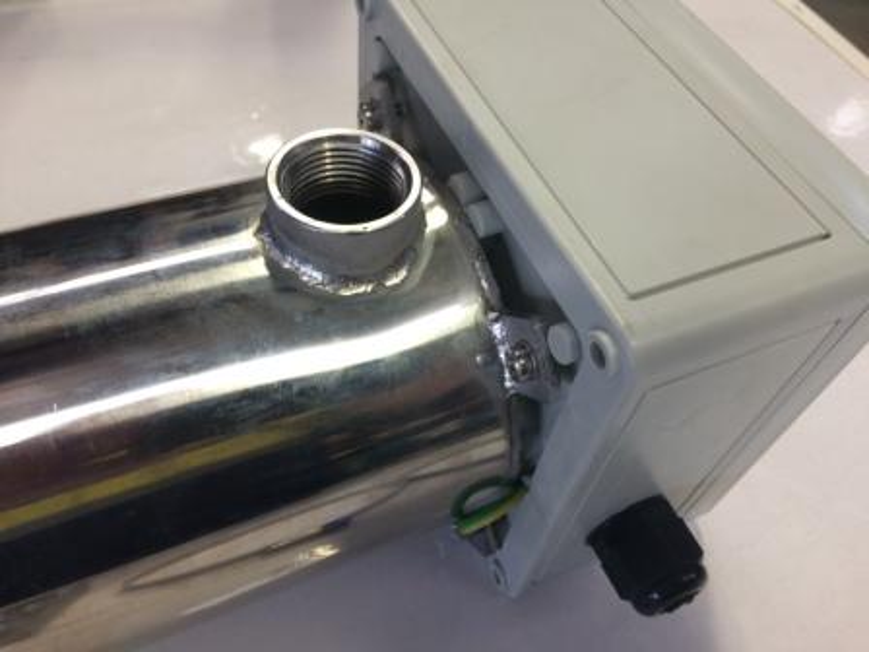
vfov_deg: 48.2
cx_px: 434
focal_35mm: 29
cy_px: 326
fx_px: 728
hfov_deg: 61.7
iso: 40
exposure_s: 1/33
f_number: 2.2
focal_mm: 4.15
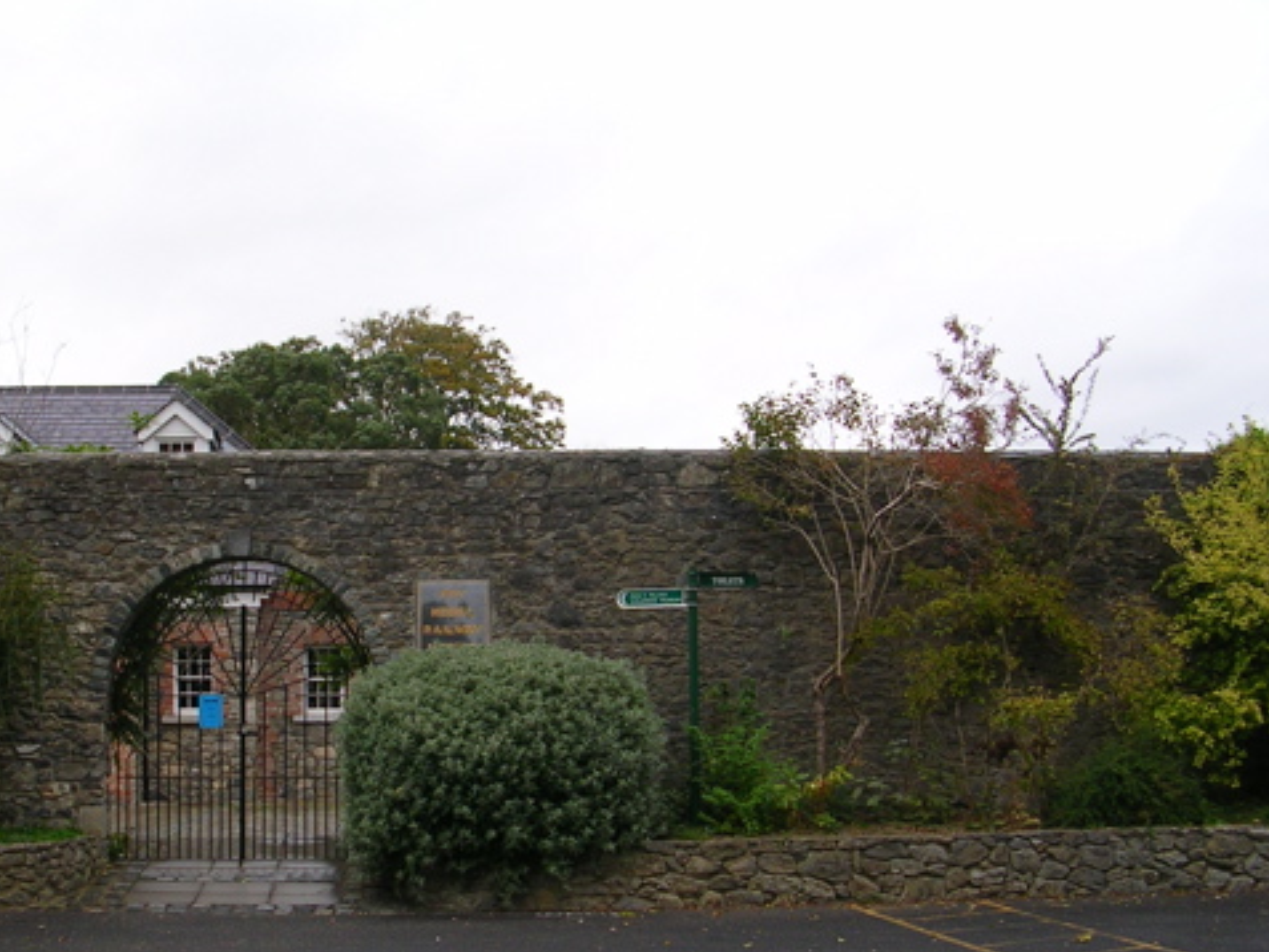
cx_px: 442
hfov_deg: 37.2
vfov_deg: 28.4
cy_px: 614
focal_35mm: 51
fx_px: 1870
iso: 50
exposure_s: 1/275
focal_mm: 5.8
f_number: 2.8
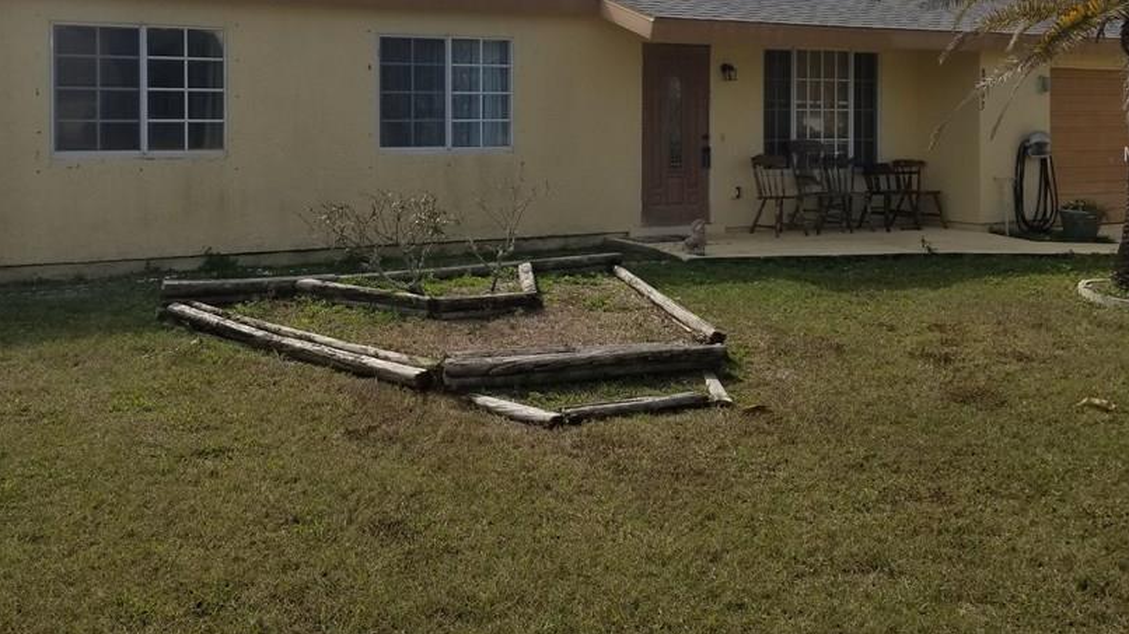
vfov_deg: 32.2
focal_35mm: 36
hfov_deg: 55.1
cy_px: 155
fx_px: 1078
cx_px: 492
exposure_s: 1/5040
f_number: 1.7
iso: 50
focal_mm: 4.25
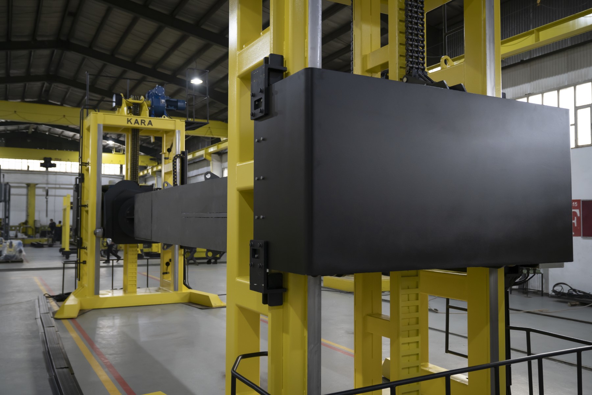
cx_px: 296
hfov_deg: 58.7
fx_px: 526
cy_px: 198
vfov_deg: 41.1
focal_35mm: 32
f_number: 3.5
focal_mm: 32
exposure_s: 1/100
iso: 1600
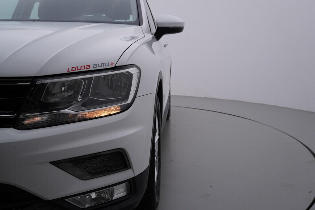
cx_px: 158
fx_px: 315
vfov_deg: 36.9
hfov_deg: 53.1
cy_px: 105
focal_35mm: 36
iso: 125
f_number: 5
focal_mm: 24
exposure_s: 1/125
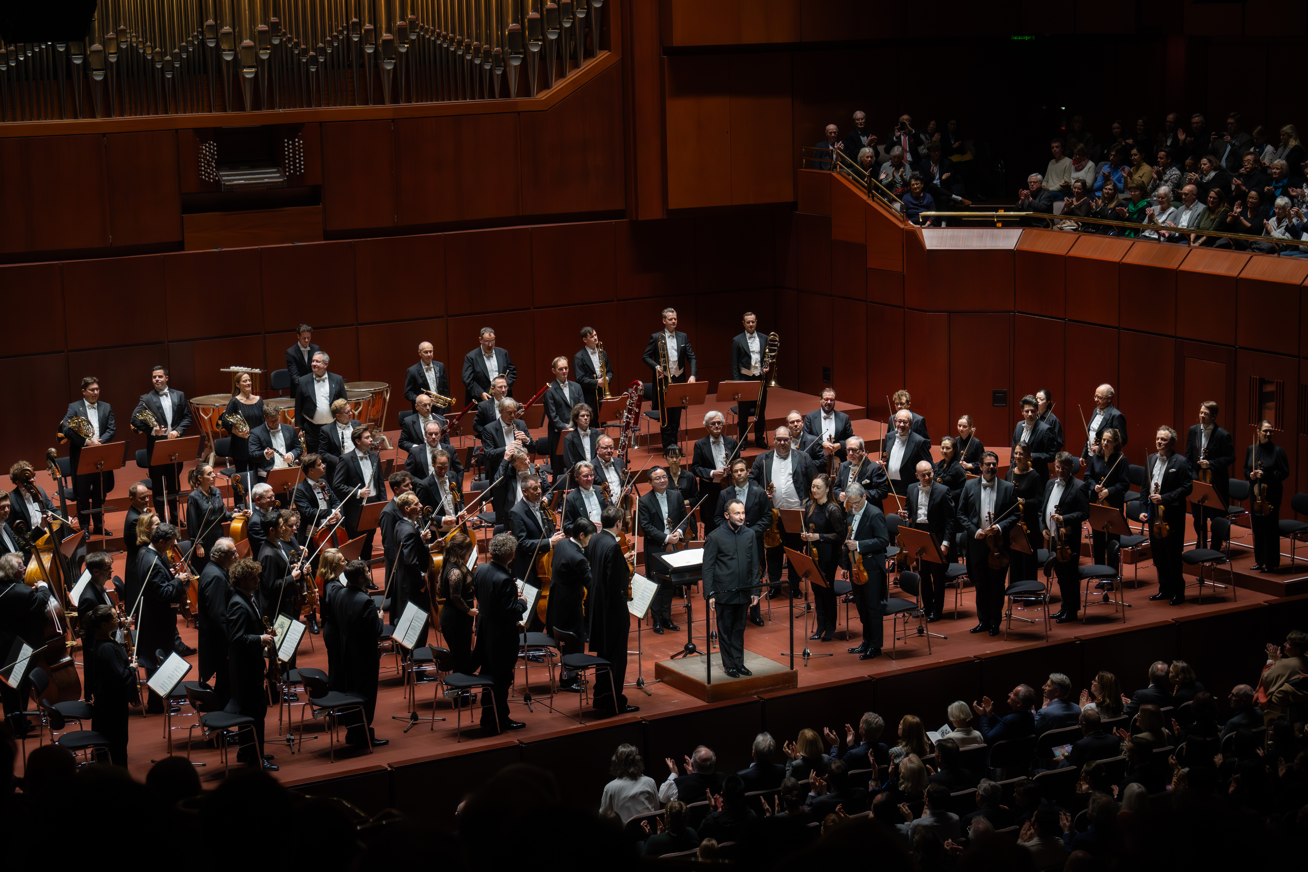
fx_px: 2543
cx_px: 654
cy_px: 436
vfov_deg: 19.5
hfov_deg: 28.8
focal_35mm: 70
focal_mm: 70
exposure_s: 1/200
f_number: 4.5
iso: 4000
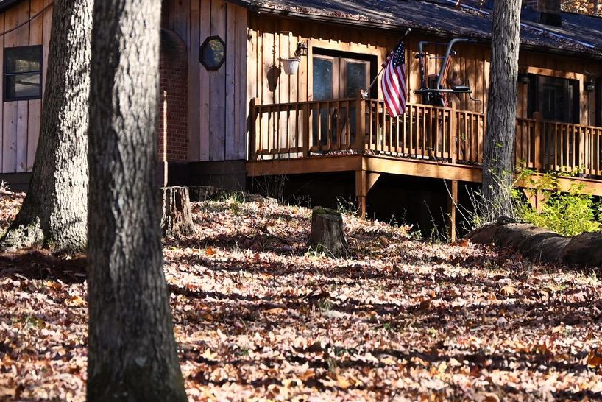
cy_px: 96
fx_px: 4399
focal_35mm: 263
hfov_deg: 7.8
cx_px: 385
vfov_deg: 5.2
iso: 280
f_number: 6.3
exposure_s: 1/250
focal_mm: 105
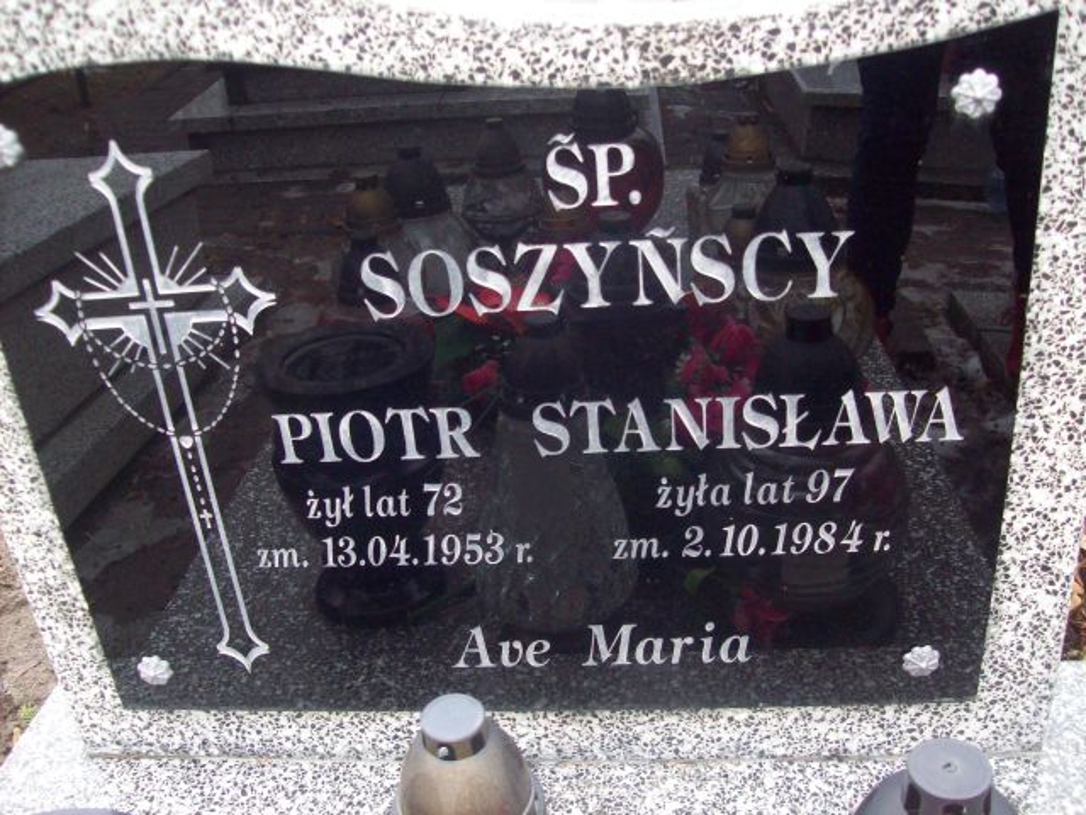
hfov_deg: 51.4
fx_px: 1129
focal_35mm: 36
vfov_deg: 39.7
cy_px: 408
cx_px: 543
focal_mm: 6
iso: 200
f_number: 2.7
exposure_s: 1/64
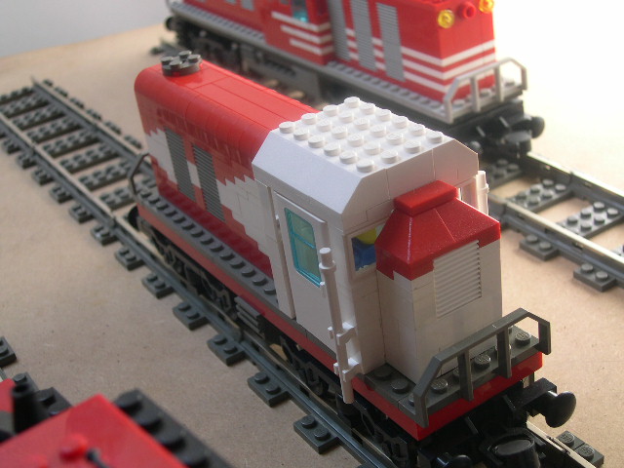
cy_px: 234
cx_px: 312
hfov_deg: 36.8
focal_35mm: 52
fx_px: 937
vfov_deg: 28.0
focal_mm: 11.1
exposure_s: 1/44.4
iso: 100
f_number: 3.2
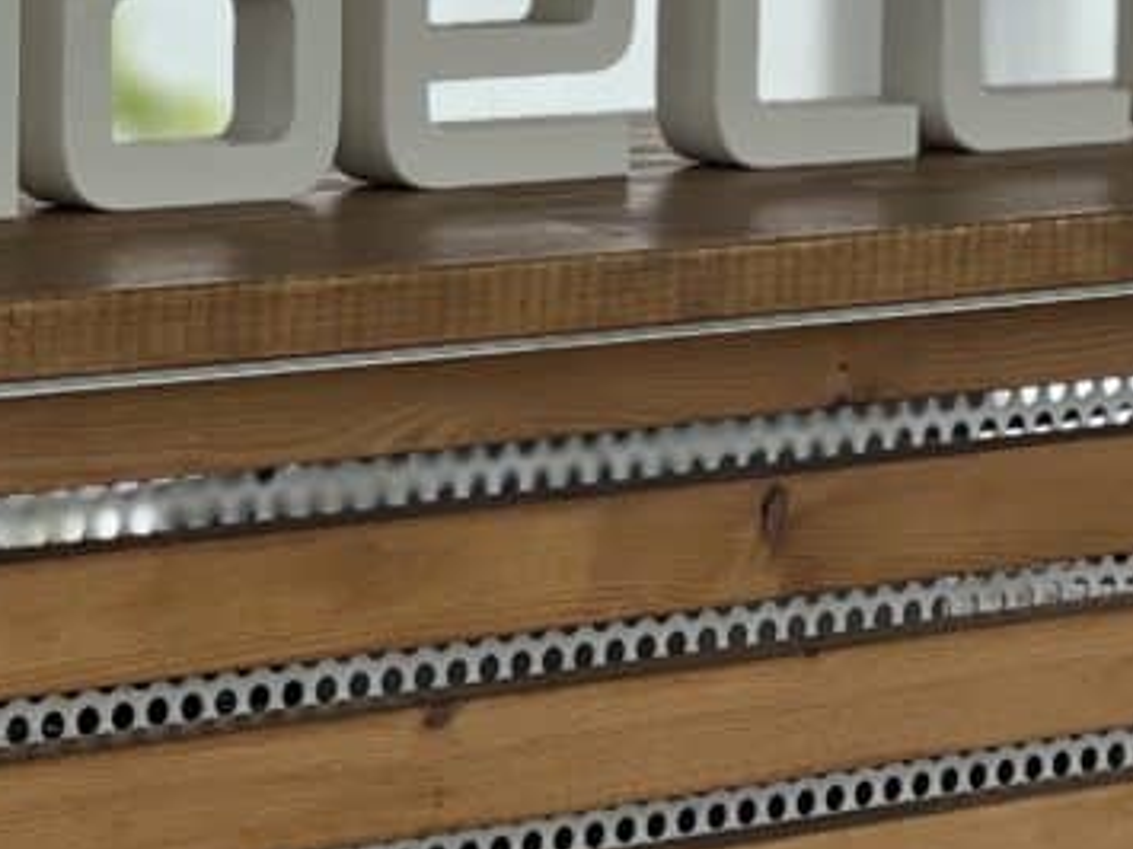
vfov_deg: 6.7
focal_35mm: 222
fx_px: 7264
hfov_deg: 8.9
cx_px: 546
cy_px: -57
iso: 32
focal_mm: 9
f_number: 2.8
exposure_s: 1/464
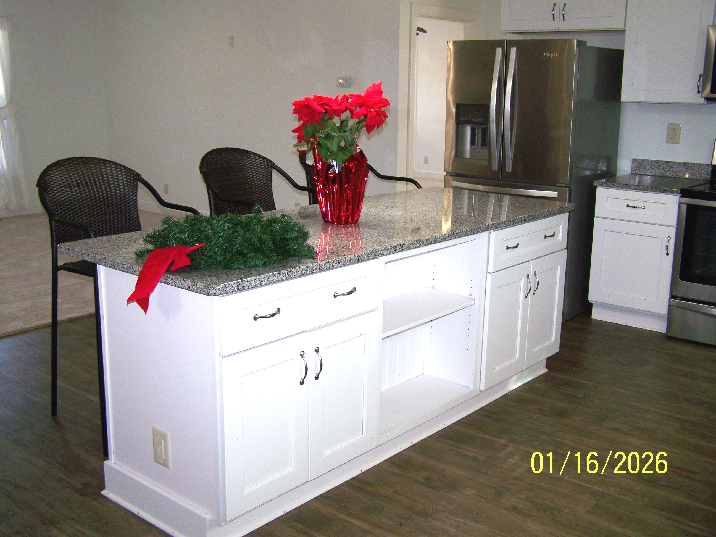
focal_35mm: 38
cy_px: 268
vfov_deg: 37.7
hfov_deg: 49.0
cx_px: 358
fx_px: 786
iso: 80
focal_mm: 6.3
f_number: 2.8
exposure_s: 1/60
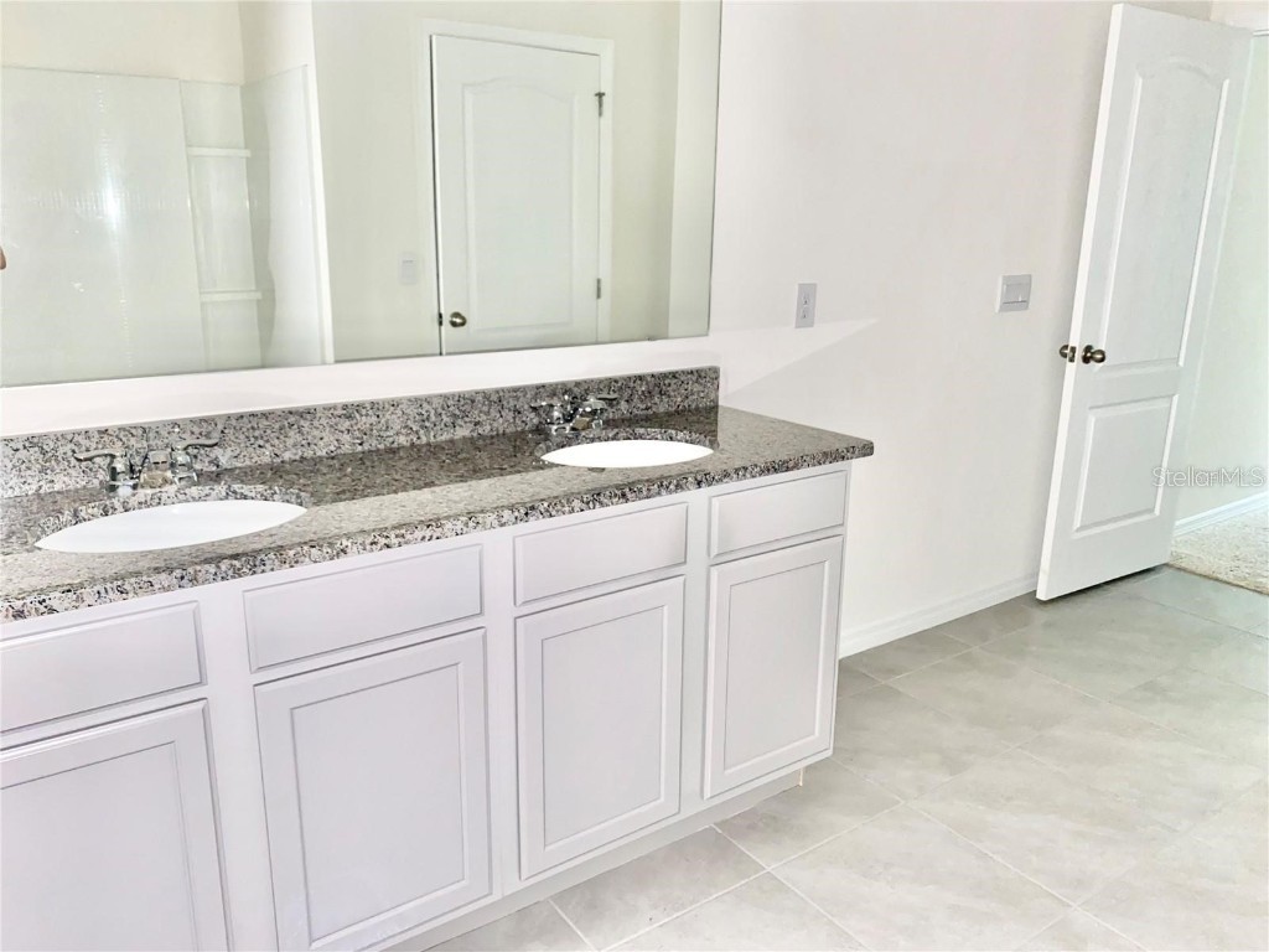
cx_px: 634
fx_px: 953
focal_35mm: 26
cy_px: 476
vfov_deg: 53.1
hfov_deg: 67.3
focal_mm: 4.25
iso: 100
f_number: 1.8
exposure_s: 1/4
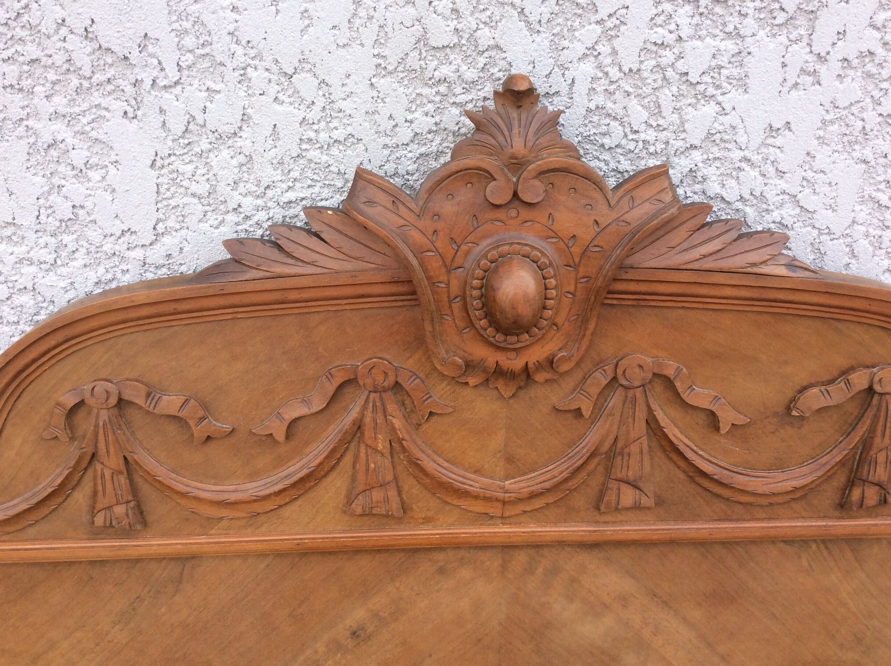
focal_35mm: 34
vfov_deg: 41.7
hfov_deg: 54.0
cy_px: 328
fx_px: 874
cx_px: 446
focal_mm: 3.3
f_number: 2.4
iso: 32
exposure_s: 1/287
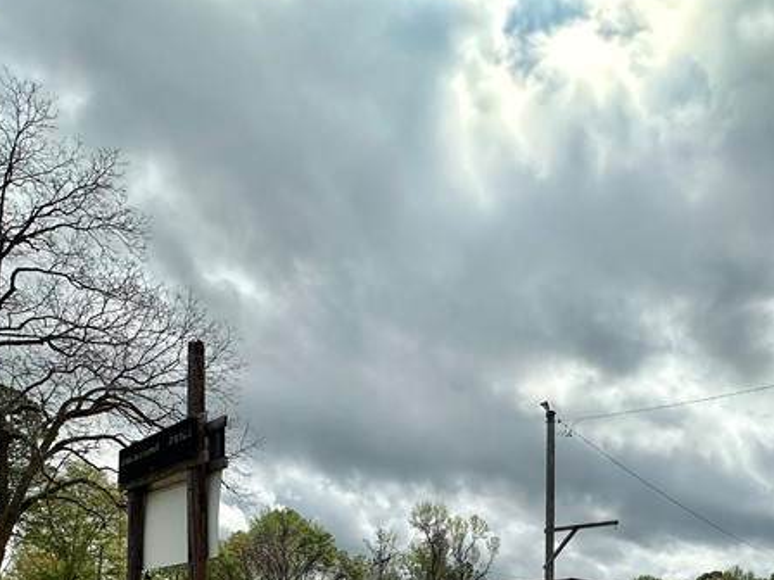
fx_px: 716
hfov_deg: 56.6
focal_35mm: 32
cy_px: 644
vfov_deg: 36.9
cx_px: 446
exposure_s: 1/4132
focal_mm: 2.22
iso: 50
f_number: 2.2
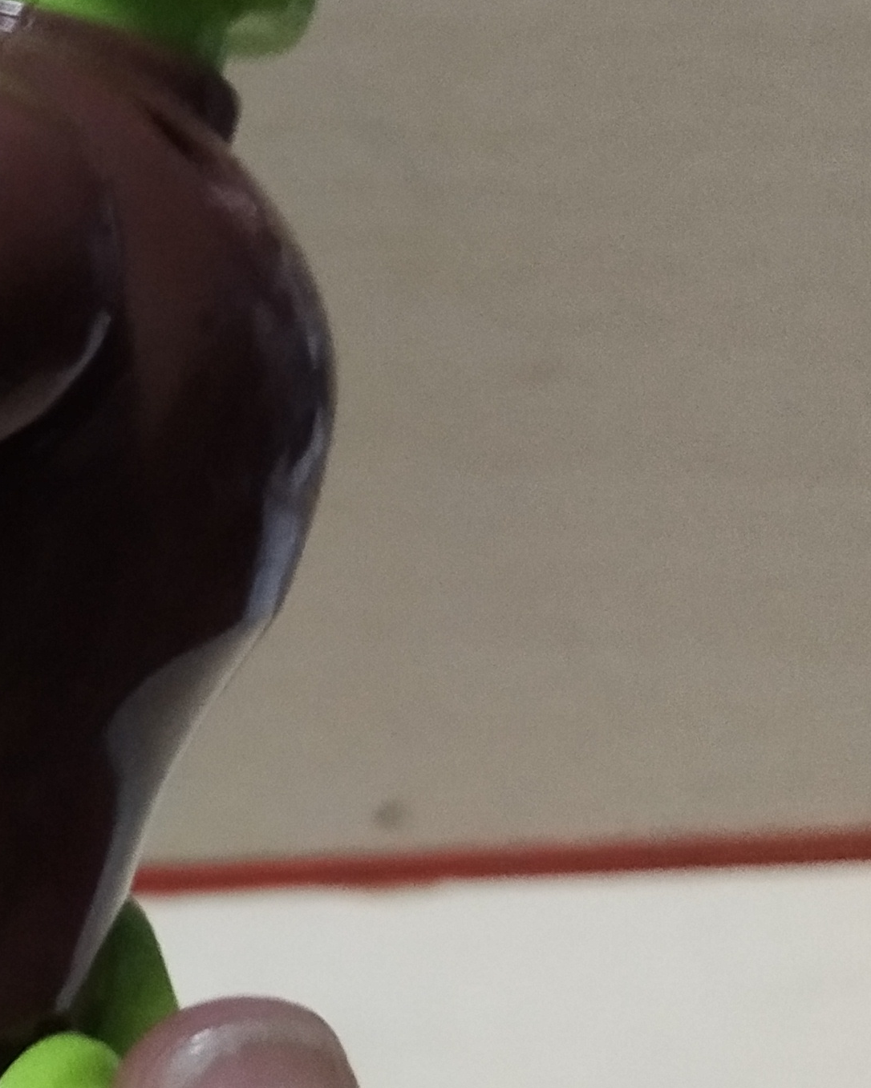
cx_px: -283
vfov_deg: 21.9
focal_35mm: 87
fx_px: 2803
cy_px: 431
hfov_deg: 16.6
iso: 760
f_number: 1.8
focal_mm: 3.95
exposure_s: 1/33.3
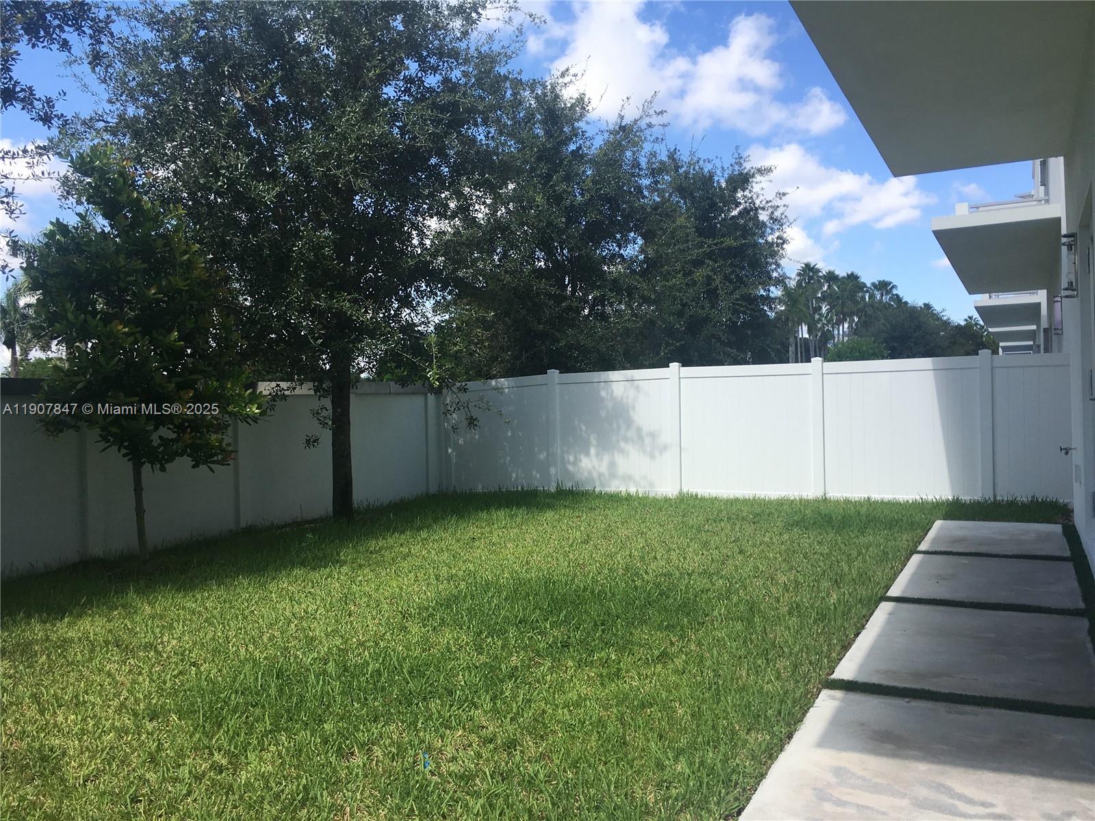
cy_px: 410
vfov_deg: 48.2
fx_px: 917
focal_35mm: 29
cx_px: 548
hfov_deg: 61.7
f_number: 2.2
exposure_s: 1/1068
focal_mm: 4.15
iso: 25
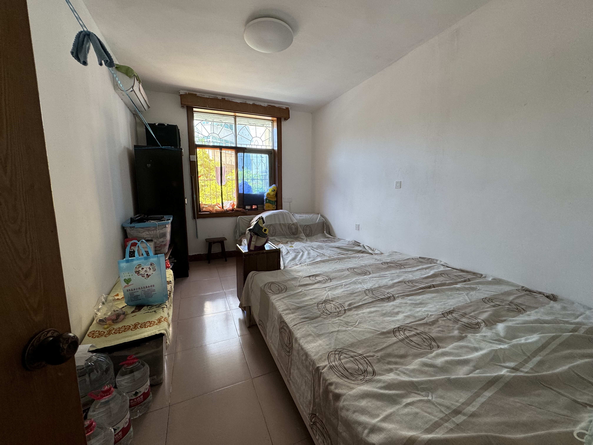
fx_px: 240
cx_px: 296
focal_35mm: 14
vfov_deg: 85.7
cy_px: 222
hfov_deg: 102.1
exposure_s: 1/99
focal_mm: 2.22
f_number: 2.2
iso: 160
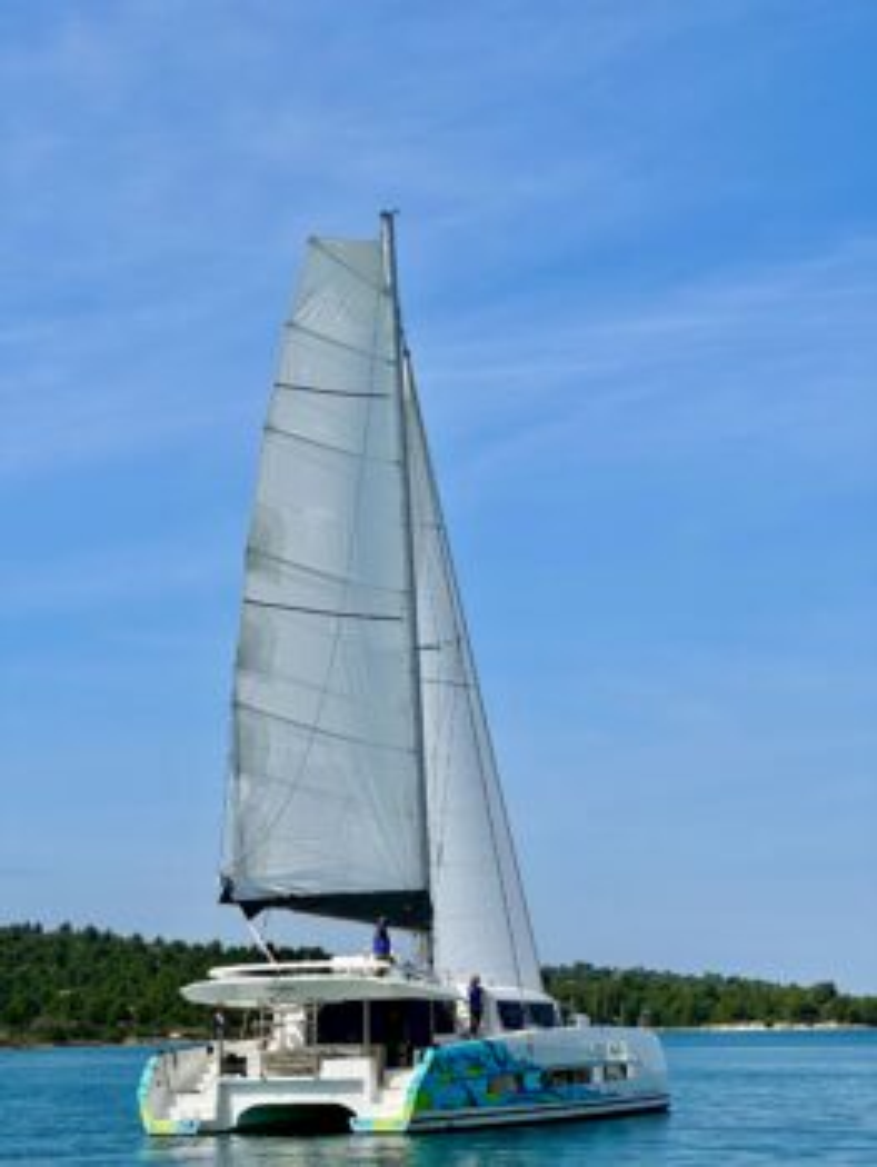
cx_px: 438
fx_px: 2598
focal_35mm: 77
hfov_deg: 19.2
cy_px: 584
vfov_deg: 25.3
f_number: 2.8
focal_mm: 9
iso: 32
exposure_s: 1/1119
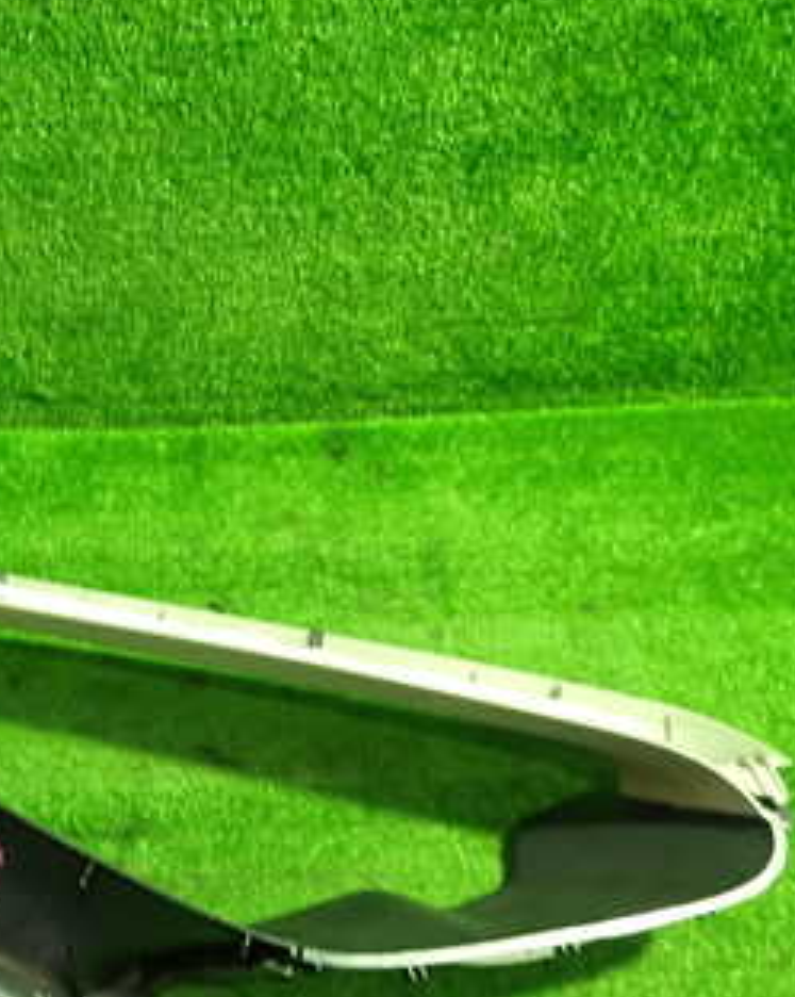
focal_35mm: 47
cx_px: 38
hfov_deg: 30.2
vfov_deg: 39.1
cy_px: 668
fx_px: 1384
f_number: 2
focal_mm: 4.5
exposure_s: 1/30
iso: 400
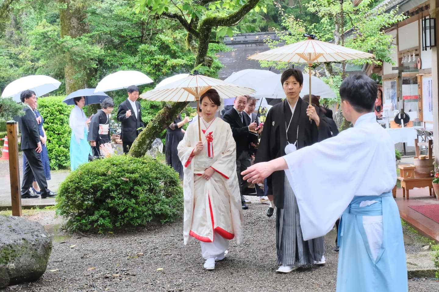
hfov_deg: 37.5
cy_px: 146
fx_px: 646
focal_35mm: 53
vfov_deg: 25.5
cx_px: 220
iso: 3200
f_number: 8
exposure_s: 1/100
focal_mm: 35
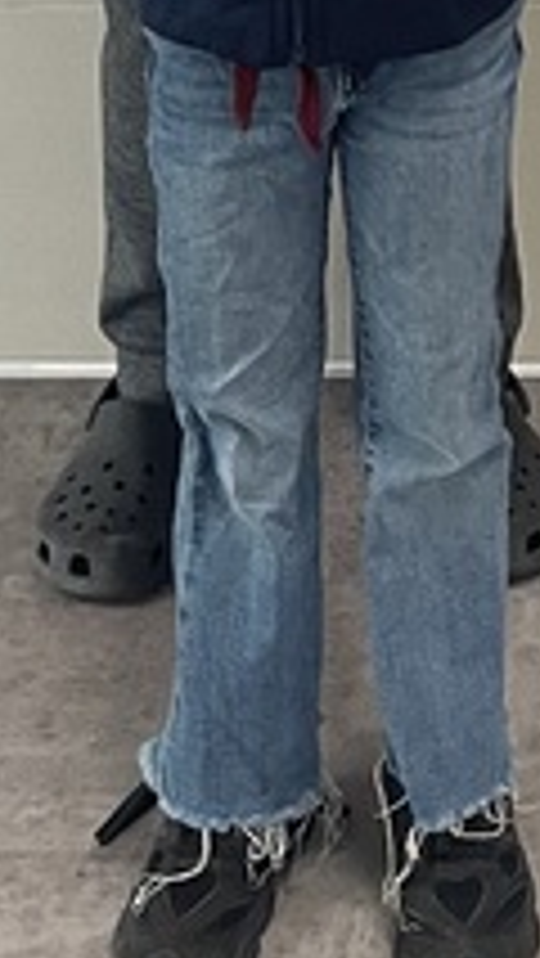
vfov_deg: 14.1
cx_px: 824
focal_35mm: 131
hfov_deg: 9.0
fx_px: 3331
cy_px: -868
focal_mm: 5.1
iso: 160
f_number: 1.6
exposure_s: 1/60
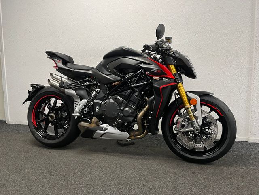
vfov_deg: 53.1
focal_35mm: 26
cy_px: 98
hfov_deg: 67.3
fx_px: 195
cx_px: 130
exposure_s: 1/50
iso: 100
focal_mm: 5.1
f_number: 1.6
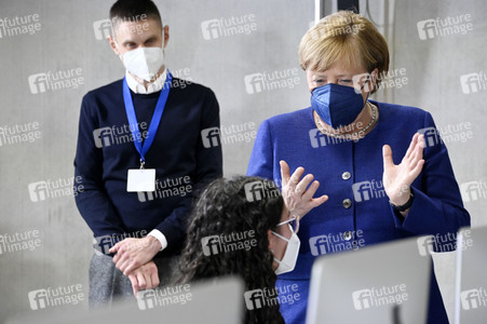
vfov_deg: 9.4
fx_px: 1960
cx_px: 244
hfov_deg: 14.2
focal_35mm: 145
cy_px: 162
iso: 6400
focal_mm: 145
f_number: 5.6
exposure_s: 1/500
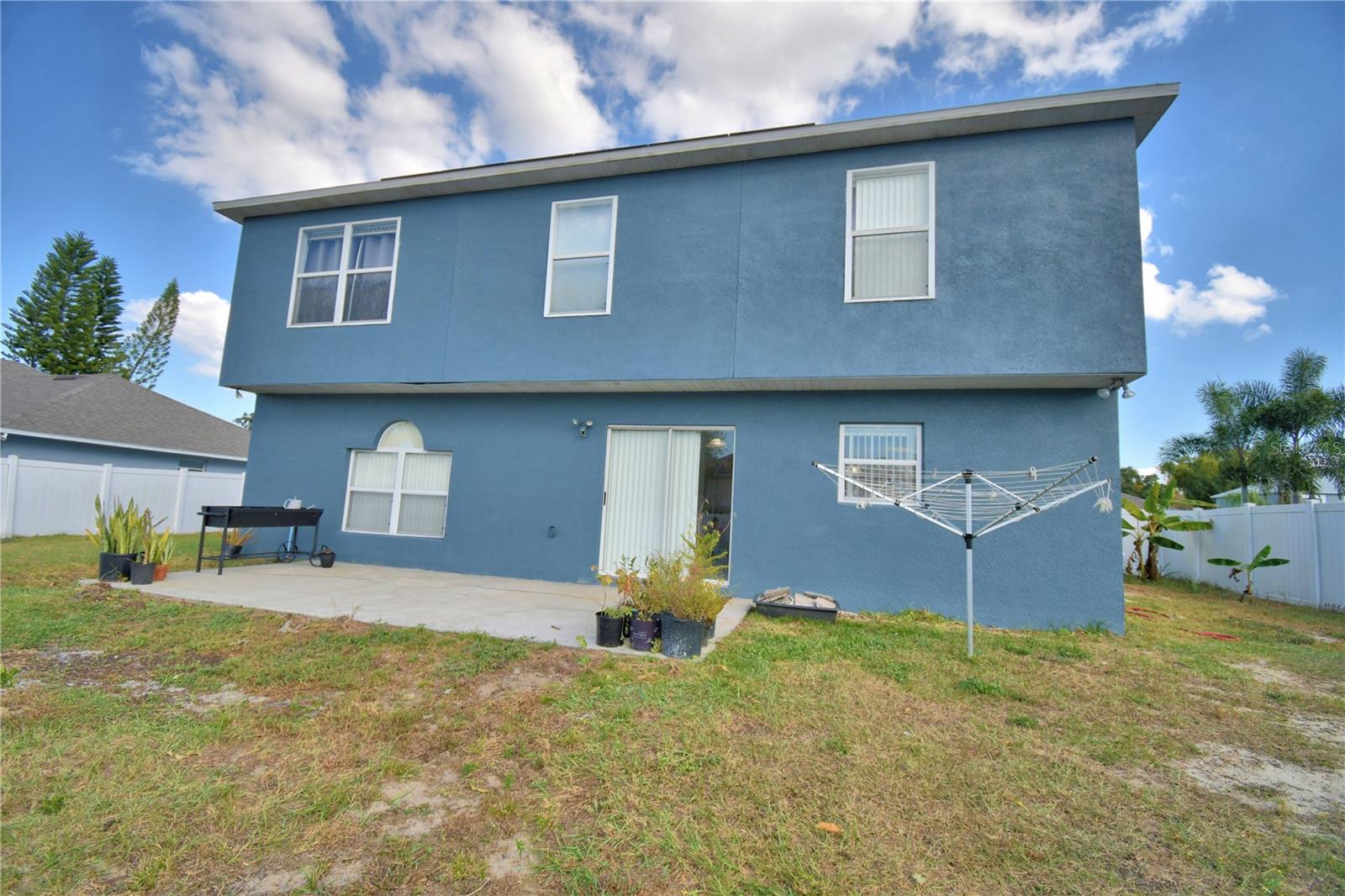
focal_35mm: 15
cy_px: 448
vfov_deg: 77.3
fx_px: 560
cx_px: 672
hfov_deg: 100.4
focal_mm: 10
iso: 100
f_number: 4.5
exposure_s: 1/640
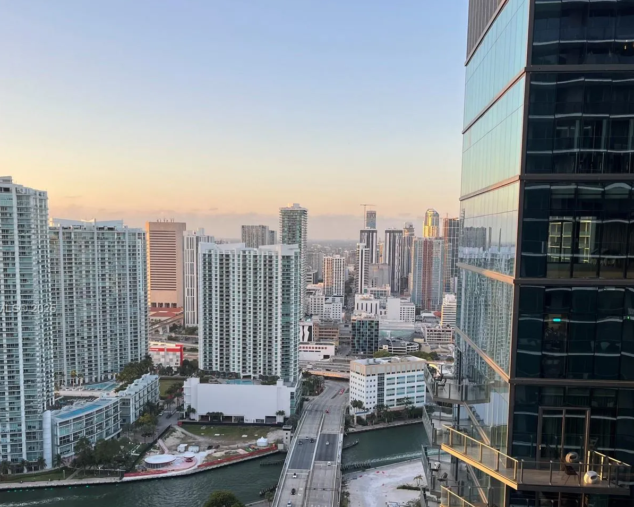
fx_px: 638
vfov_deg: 43.1
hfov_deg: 52.8
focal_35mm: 34
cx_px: 311
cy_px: 310
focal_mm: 5.1
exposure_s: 1/527
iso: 50
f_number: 1.6
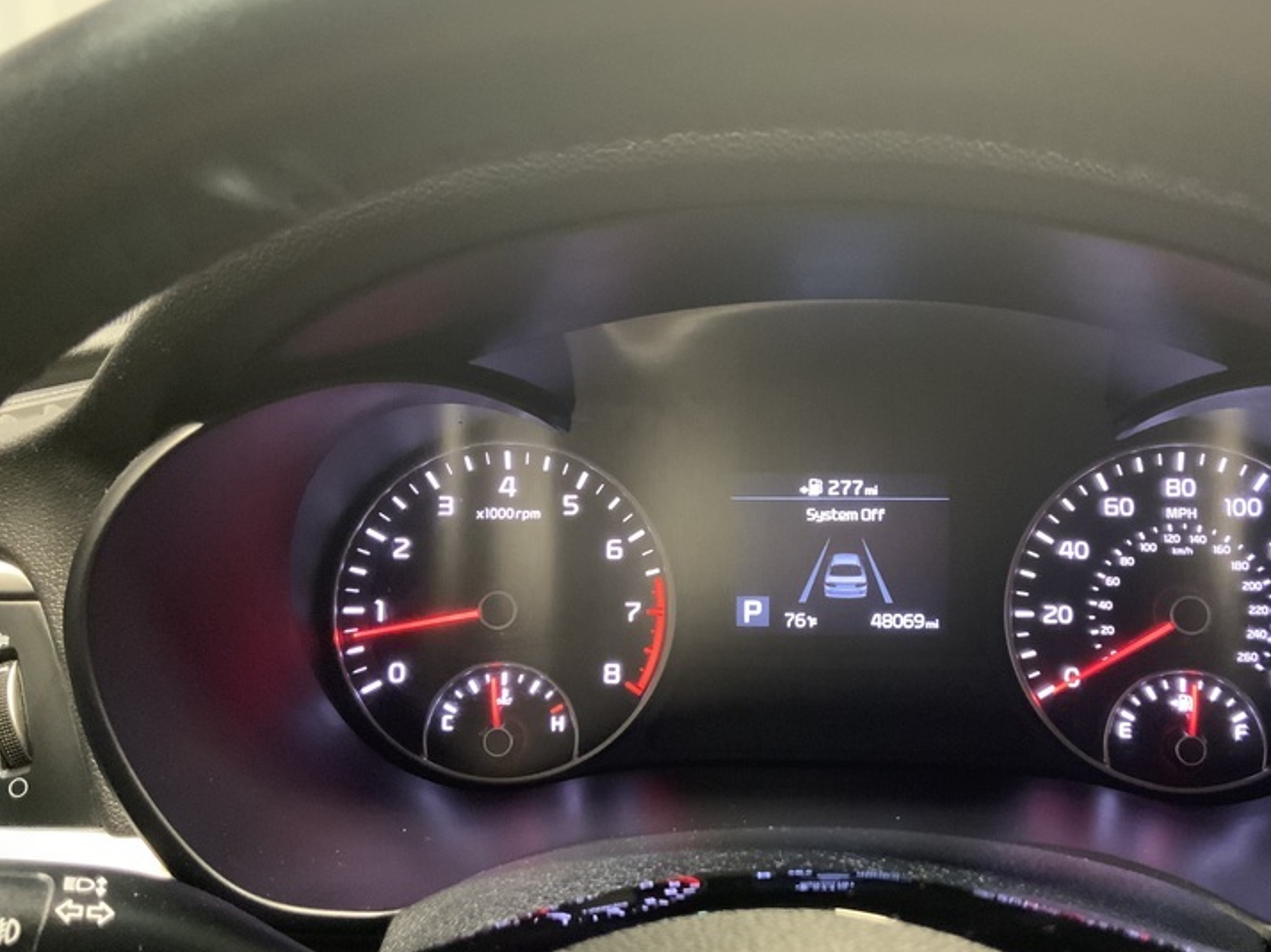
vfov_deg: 36.8
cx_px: 790
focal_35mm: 39
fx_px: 1431
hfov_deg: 47.5
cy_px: 495
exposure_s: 1/28
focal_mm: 3
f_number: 1.8
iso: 500
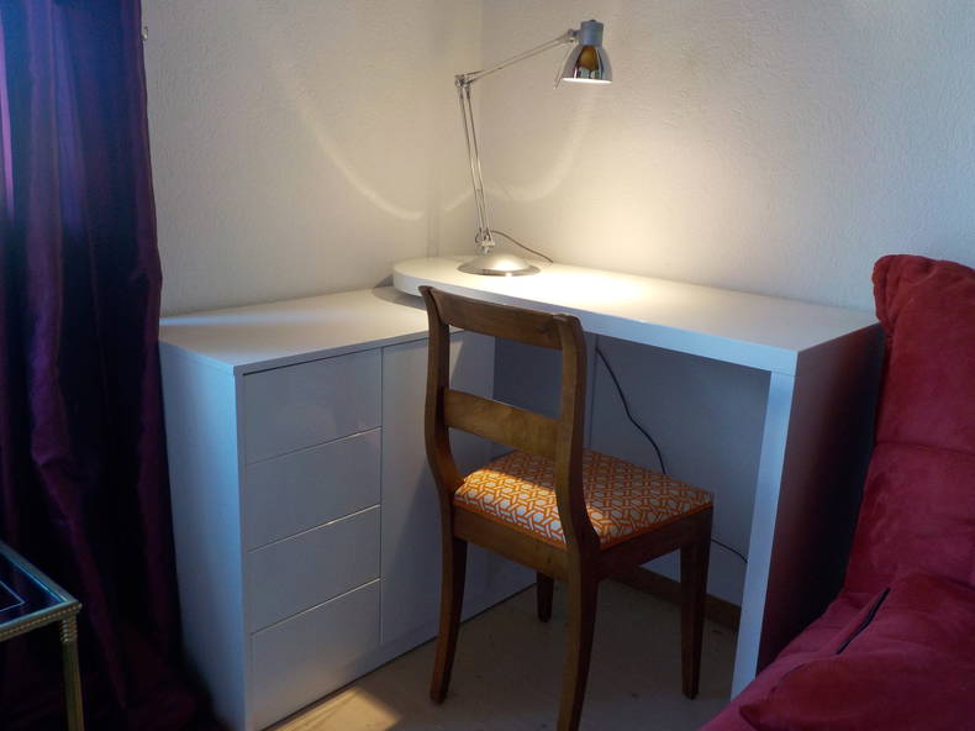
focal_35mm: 30
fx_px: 845
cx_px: 488
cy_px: 366
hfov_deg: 60.0
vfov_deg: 46.8
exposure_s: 1/30
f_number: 3.3
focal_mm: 4.1
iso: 180
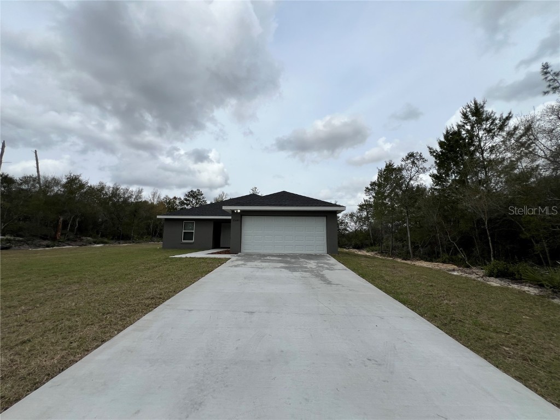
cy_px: 210
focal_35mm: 13
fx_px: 210
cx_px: 280
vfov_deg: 89.9
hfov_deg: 106.2
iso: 32
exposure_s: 1/2874
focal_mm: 1.57
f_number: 1.8
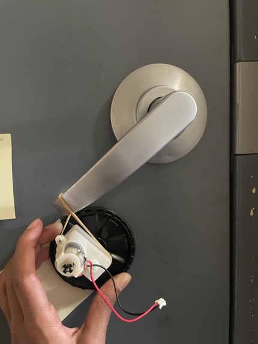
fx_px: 258
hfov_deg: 53.1
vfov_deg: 67.3
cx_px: 129
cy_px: 172
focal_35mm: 26
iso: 1000
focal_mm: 4.2
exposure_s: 1/30
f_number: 1.6
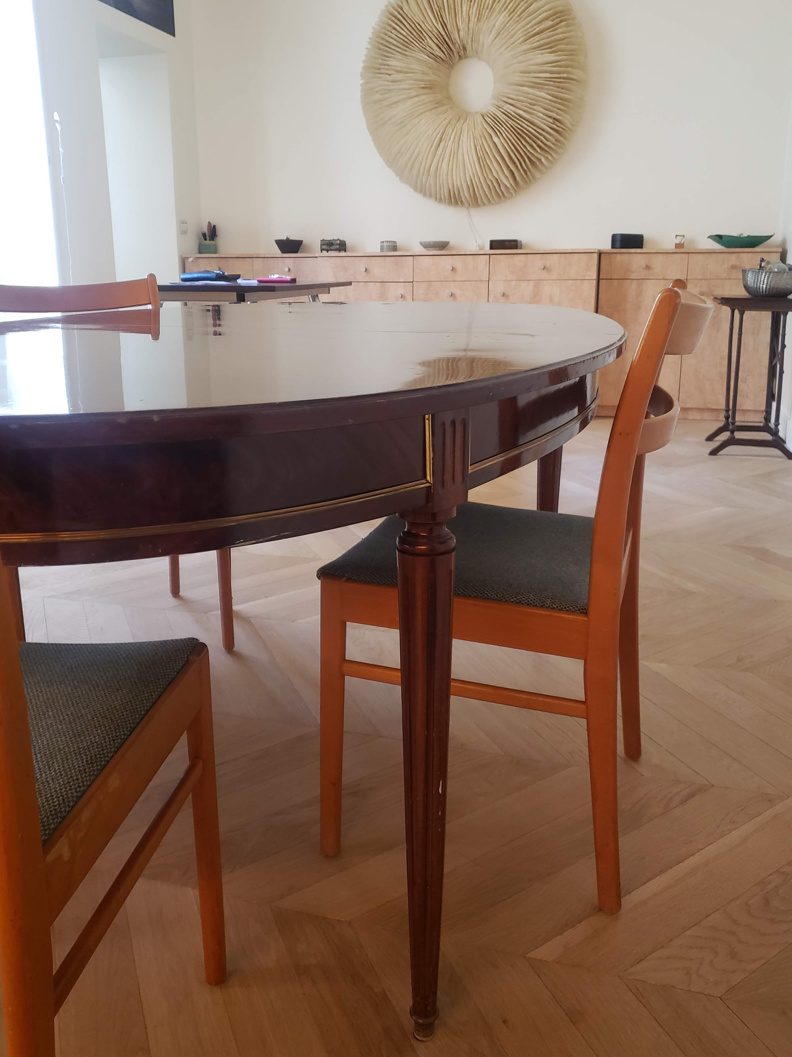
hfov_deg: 48.2
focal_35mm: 29
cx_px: 394
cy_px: 489
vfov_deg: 61.6
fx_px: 885
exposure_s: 1/20
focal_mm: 4.3
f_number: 1.5
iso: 250
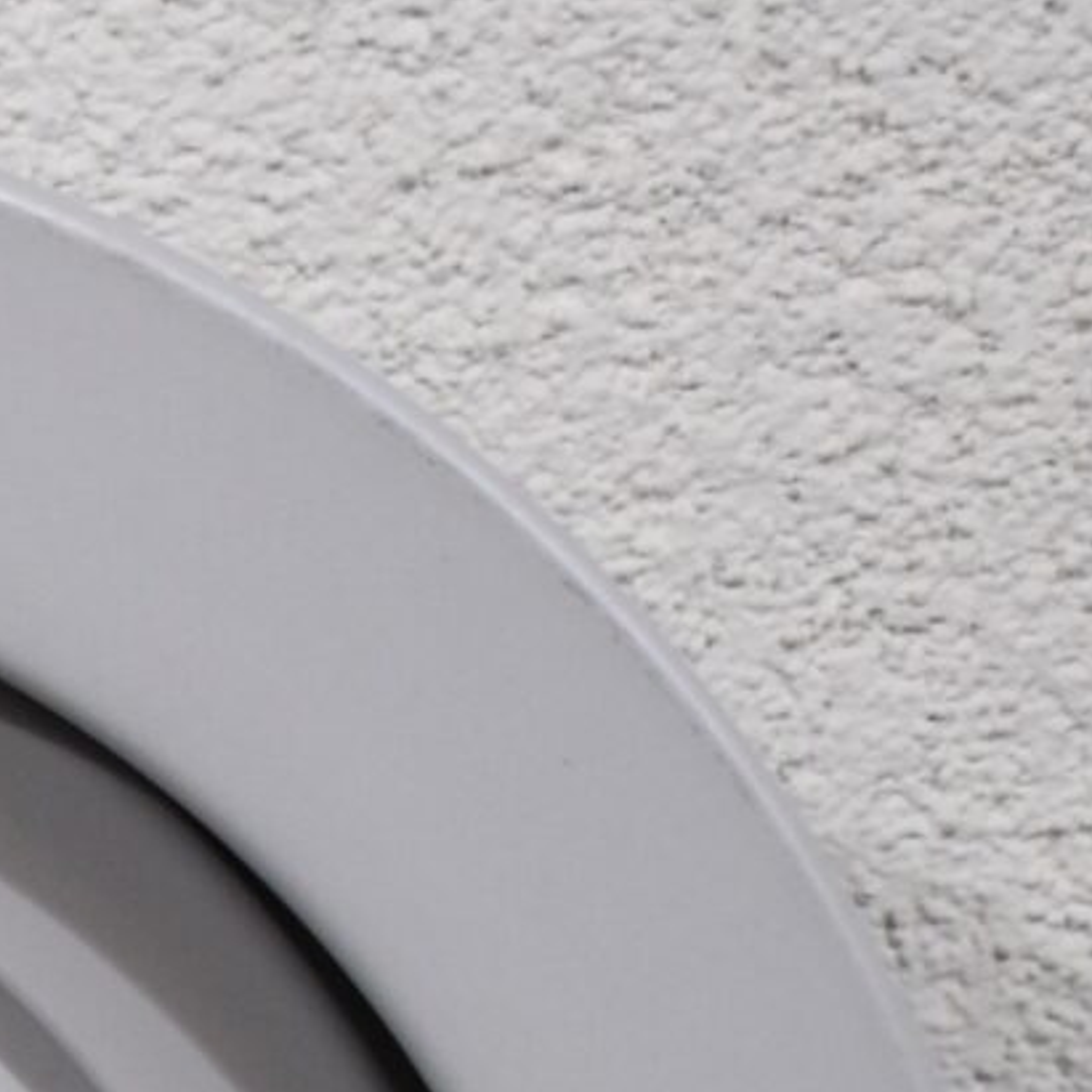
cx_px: -1562
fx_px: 9909
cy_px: 1513
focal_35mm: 278
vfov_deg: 6.2
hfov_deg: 6.0
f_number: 4.5
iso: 800
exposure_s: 1/250
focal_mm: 35
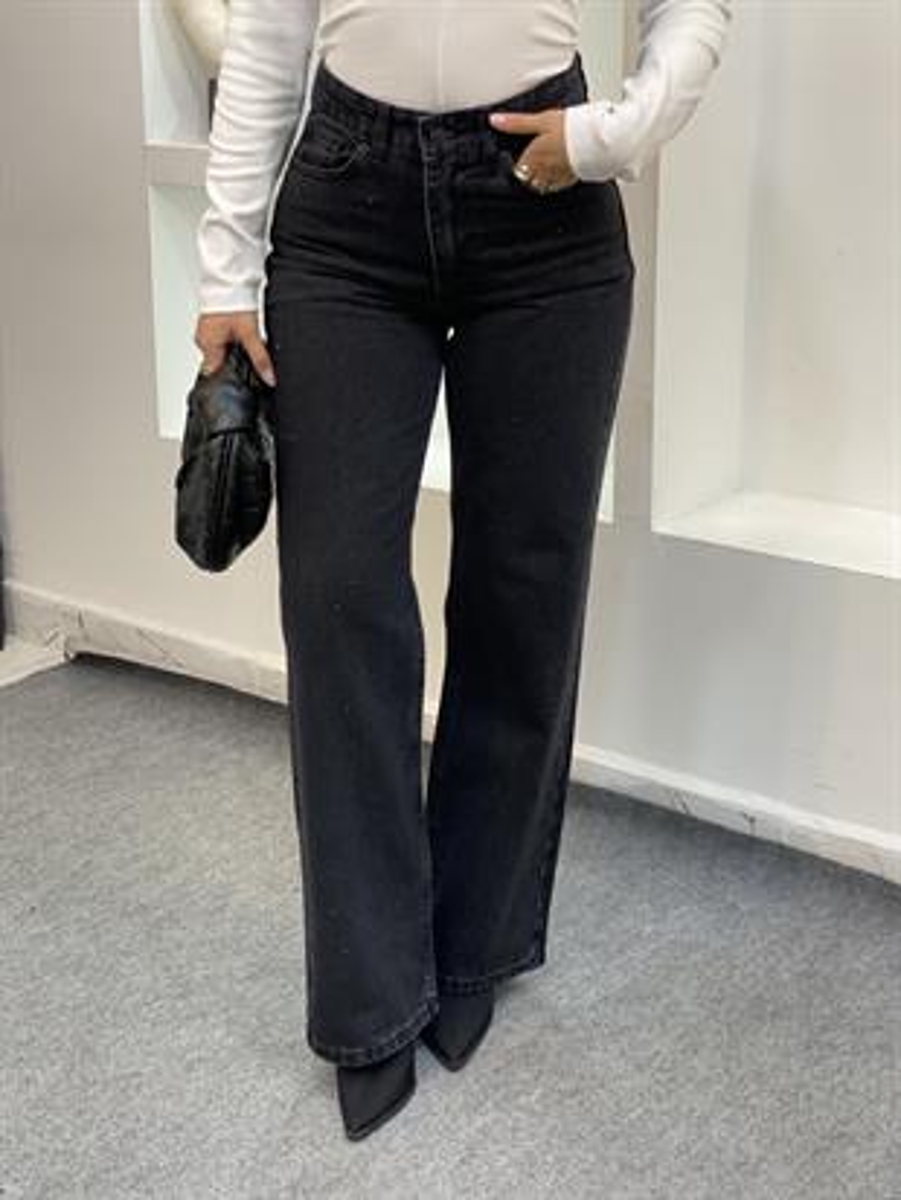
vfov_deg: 36.8
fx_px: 1804
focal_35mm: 52
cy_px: 600
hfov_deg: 28.0
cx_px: 450
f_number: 2
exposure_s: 1/100
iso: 125
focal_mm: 6
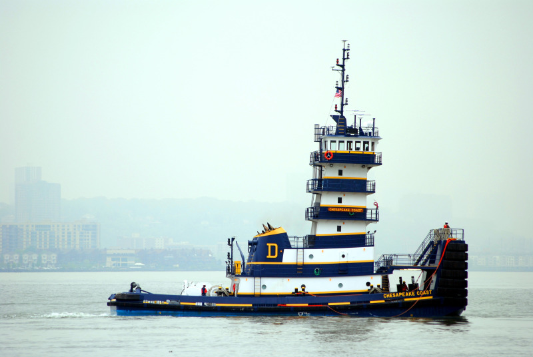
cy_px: 178
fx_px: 4337
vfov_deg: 4.7
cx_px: 266
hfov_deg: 7.0
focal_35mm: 292
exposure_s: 1/400
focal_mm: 195
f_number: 4.8
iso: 100
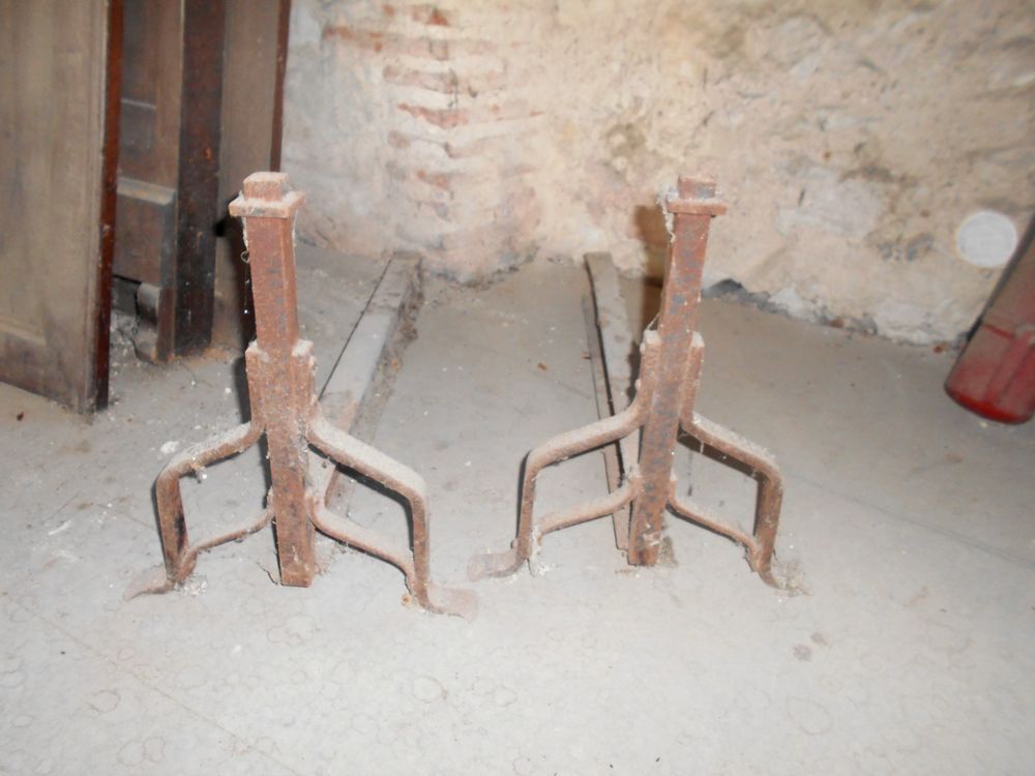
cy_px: 388
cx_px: 518
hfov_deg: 67.3
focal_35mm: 26
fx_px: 777
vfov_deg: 53.1
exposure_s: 1/25
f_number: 3.2
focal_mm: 4.6
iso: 200
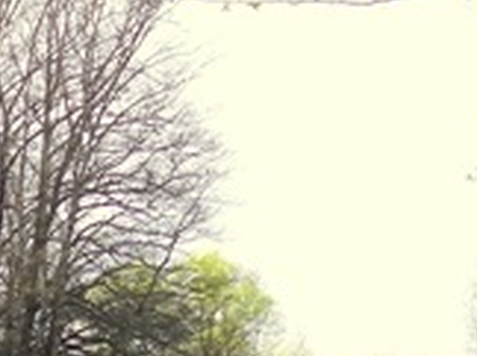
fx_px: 2724
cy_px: 621
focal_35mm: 198
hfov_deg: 9.6
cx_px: -300
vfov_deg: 7.3
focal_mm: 7.1
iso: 100
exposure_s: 1/400
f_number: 3.2
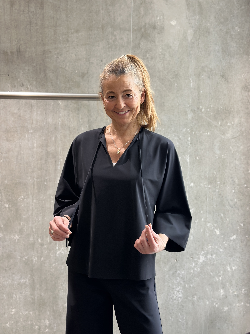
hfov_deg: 30.3
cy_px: 167
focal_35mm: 48
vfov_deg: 39.7
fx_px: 462
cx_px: 125
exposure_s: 1/100
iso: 160
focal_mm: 6.86
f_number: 1.78
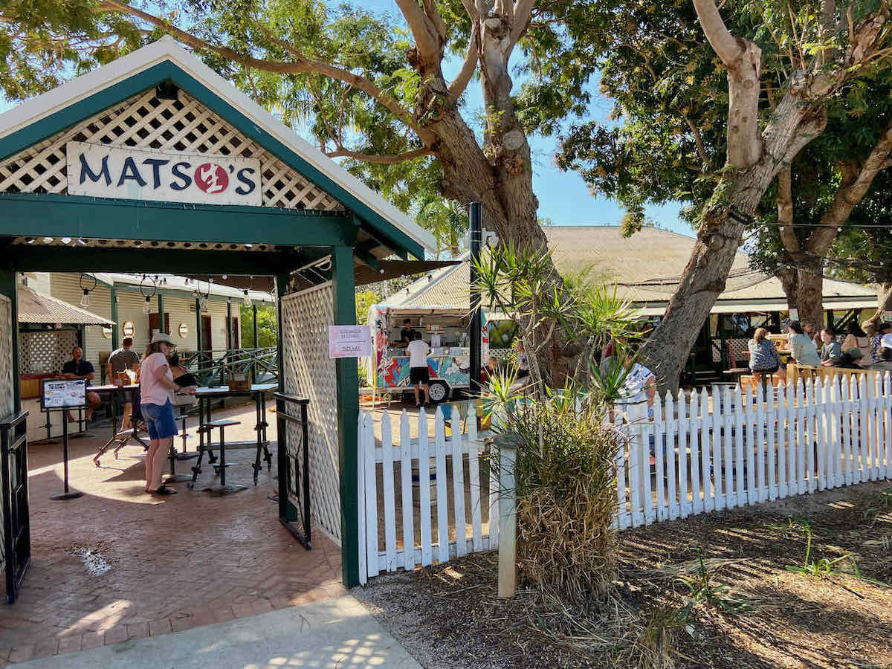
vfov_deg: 53.1
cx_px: 446
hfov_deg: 67.3
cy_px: 334
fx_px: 670
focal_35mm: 26
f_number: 1.8
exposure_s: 1/698
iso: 32
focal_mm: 4.25
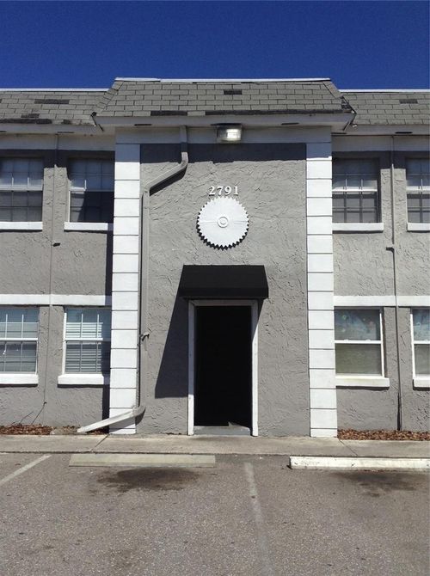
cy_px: 288
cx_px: 215
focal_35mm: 33
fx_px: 548
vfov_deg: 55.4
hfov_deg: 42.8
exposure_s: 1/2519
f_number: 2.4
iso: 25
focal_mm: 3.3
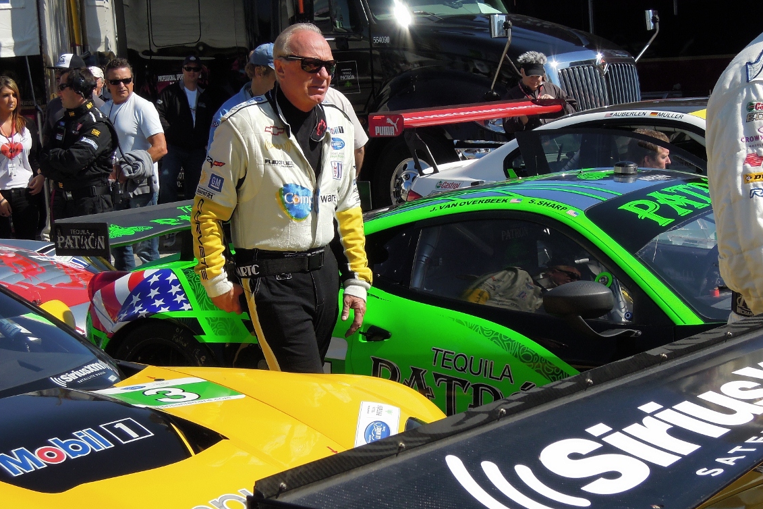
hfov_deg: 27.7
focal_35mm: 73
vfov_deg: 18.7
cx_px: 390
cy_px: 256
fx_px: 1547
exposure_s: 1/1250
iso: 160
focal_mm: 11.1
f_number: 4.2
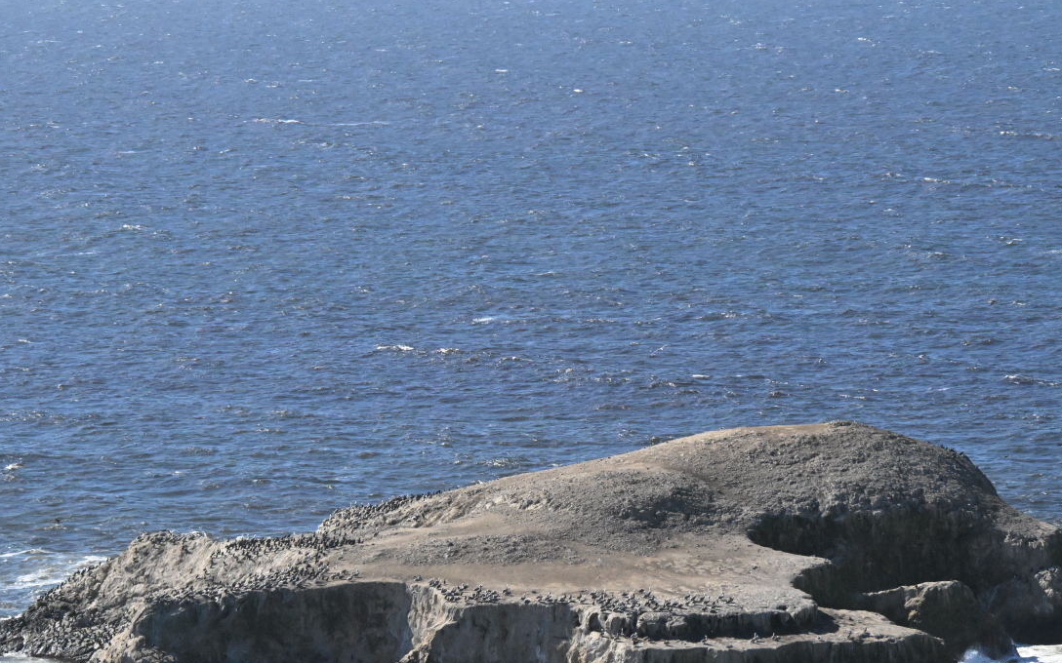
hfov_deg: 9.5
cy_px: 390
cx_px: 563
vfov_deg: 6.0
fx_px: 6367
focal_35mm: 220
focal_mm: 145
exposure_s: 1/10000
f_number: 13
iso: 8000
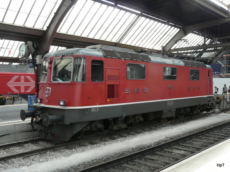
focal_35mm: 36
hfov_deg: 51.4
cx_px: 115
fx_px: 239
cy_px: 86
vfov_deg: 39.7
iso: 100
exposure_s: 1/100
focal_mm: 5.9
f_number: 2.8
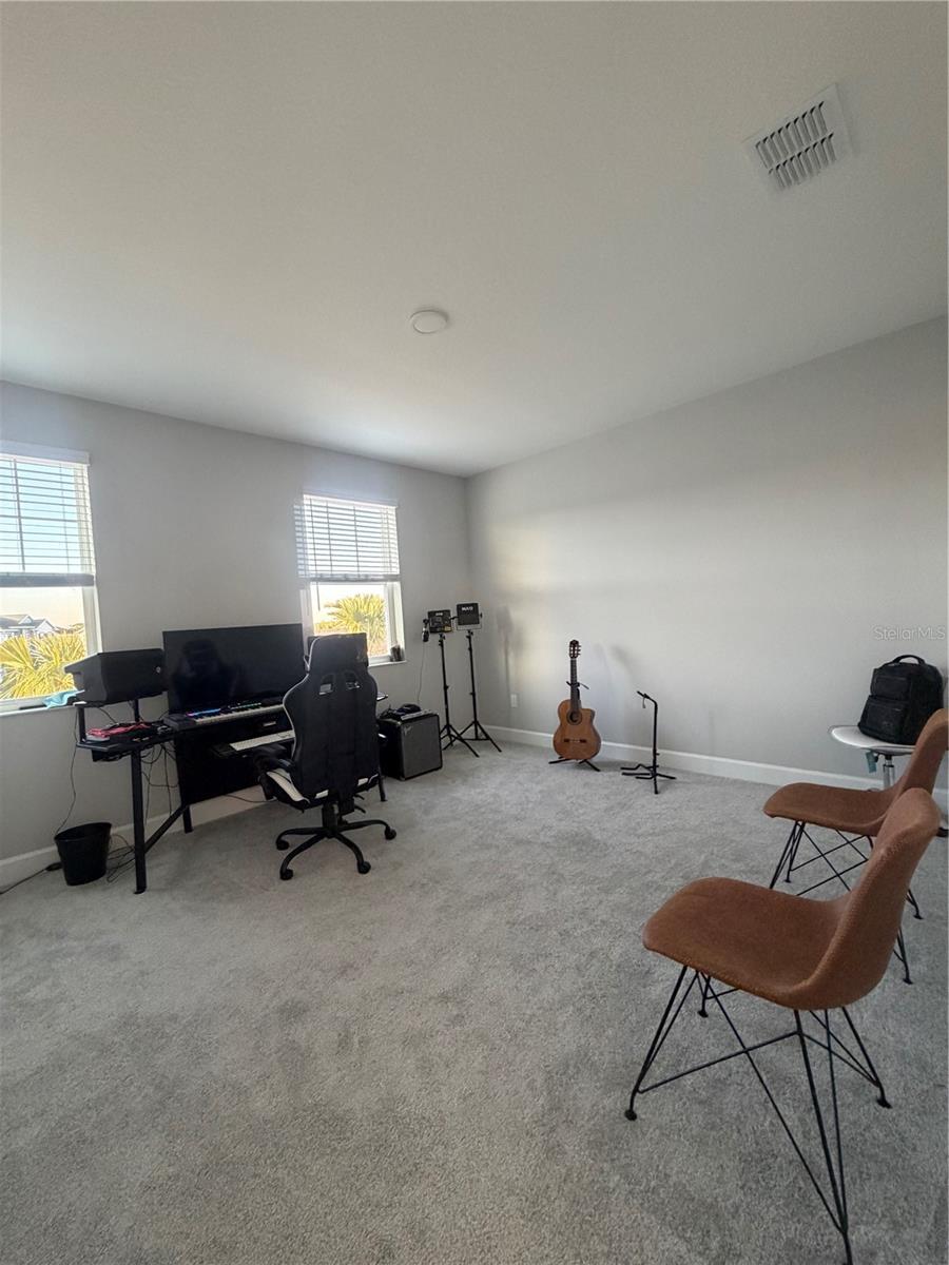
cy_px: 632
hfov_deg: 85.7
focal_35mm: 14
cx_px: 474
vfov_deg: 102.1
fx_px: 512
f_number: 2.2
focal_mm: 2.22
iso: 400
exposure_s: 1/60
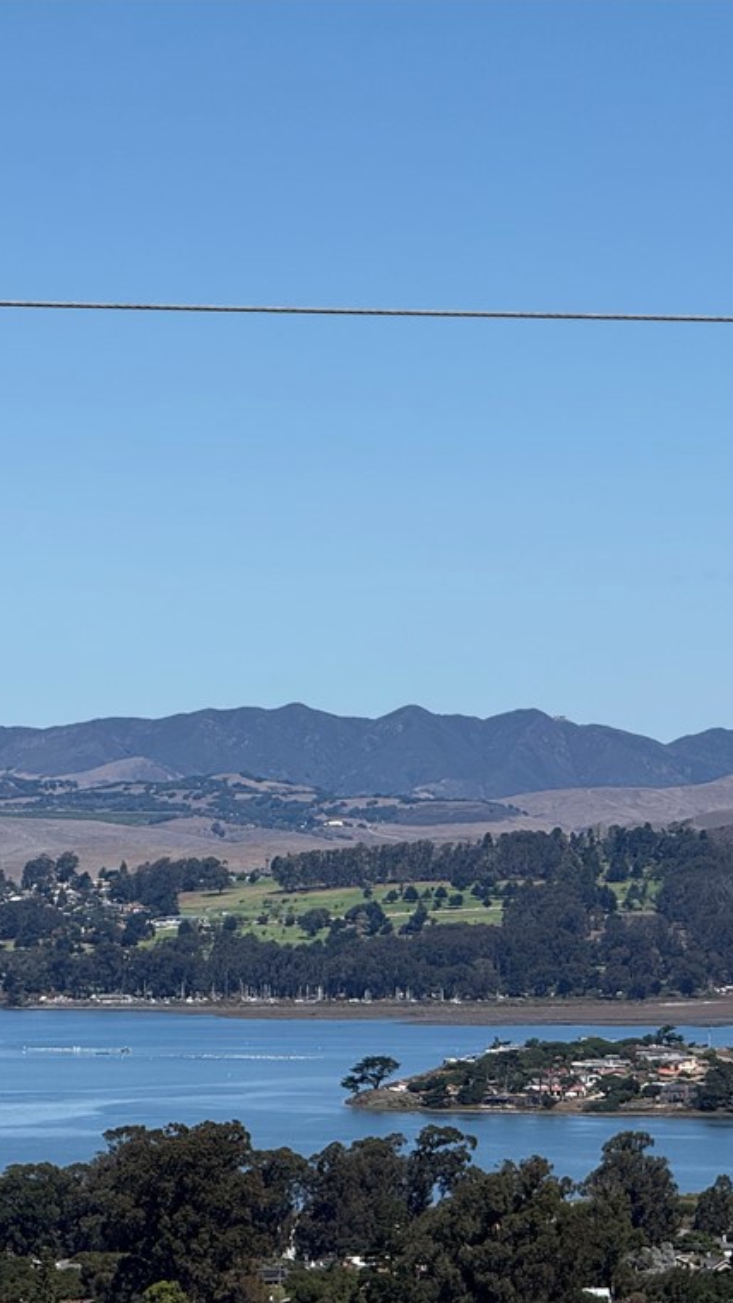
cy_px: 654
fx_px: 6082
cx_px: 735
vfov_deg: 12.2
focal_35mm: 176
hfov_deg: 6.9
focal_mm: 15.66
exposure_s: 1/2933
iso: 64
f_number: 2.8
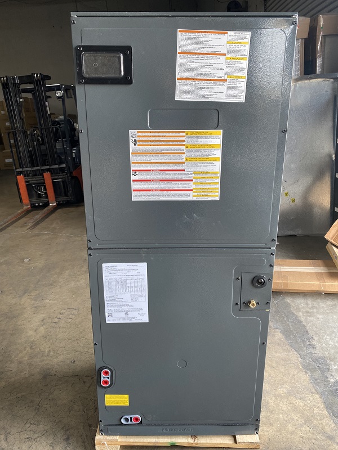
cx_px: 169
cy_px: 225
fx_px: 338
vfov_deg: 67.3
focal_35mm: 26
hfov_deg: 53.1
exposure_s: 1/120
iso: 80
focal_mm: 4.25
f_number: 1.8
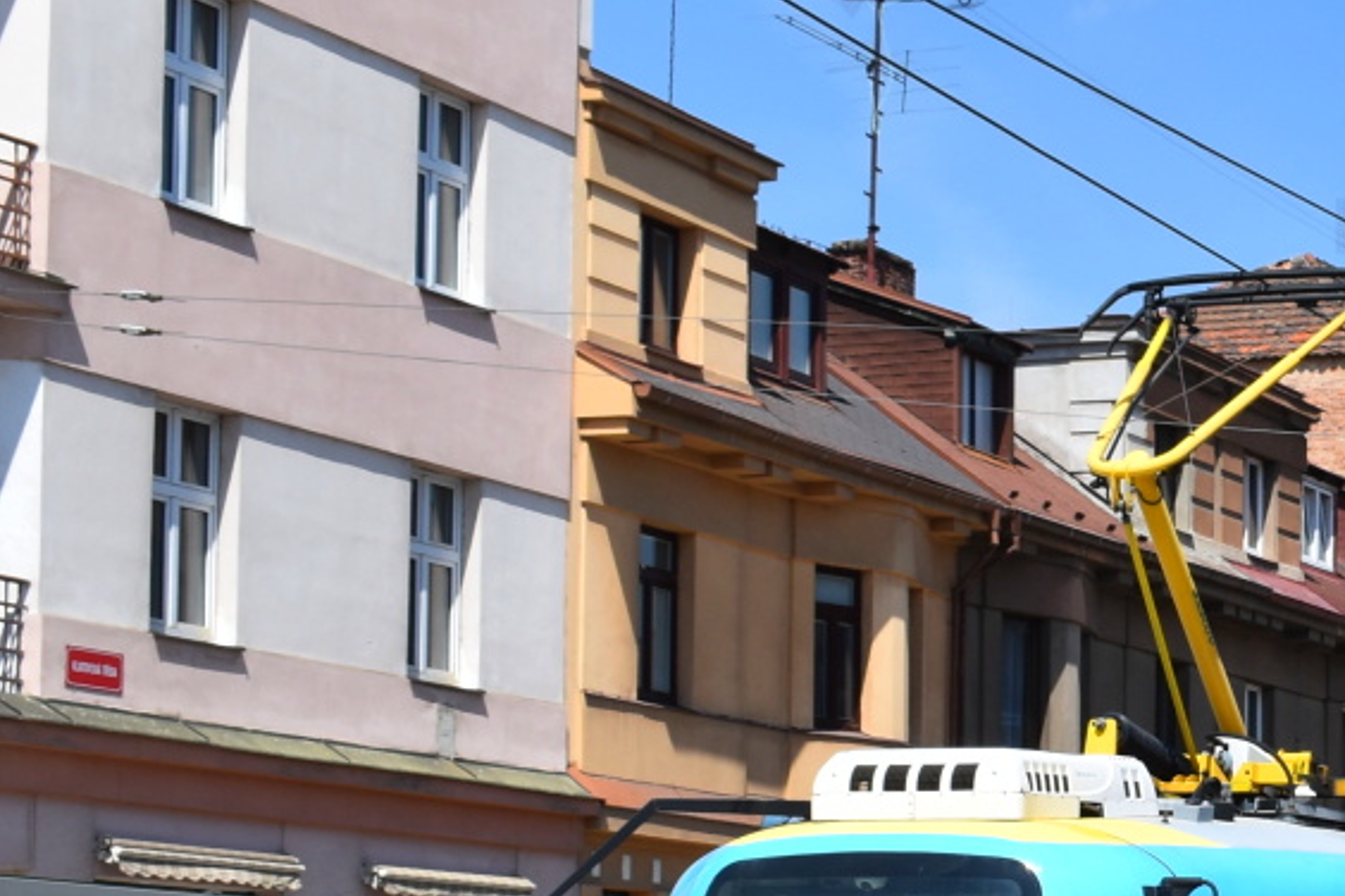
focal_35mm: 103
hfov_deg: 18.7
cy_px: 889
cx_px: 1662
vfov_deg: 13.1
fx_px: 3848
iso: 200
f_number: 10
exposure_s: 1/400
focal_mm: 26
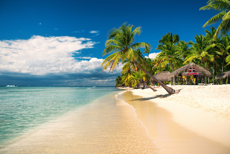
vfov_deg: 41.1
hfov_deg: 58.7
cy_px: 77
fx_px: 204
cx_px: 115
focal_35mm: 32
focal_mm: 32
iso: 100
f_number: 3.2
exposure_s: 1/800
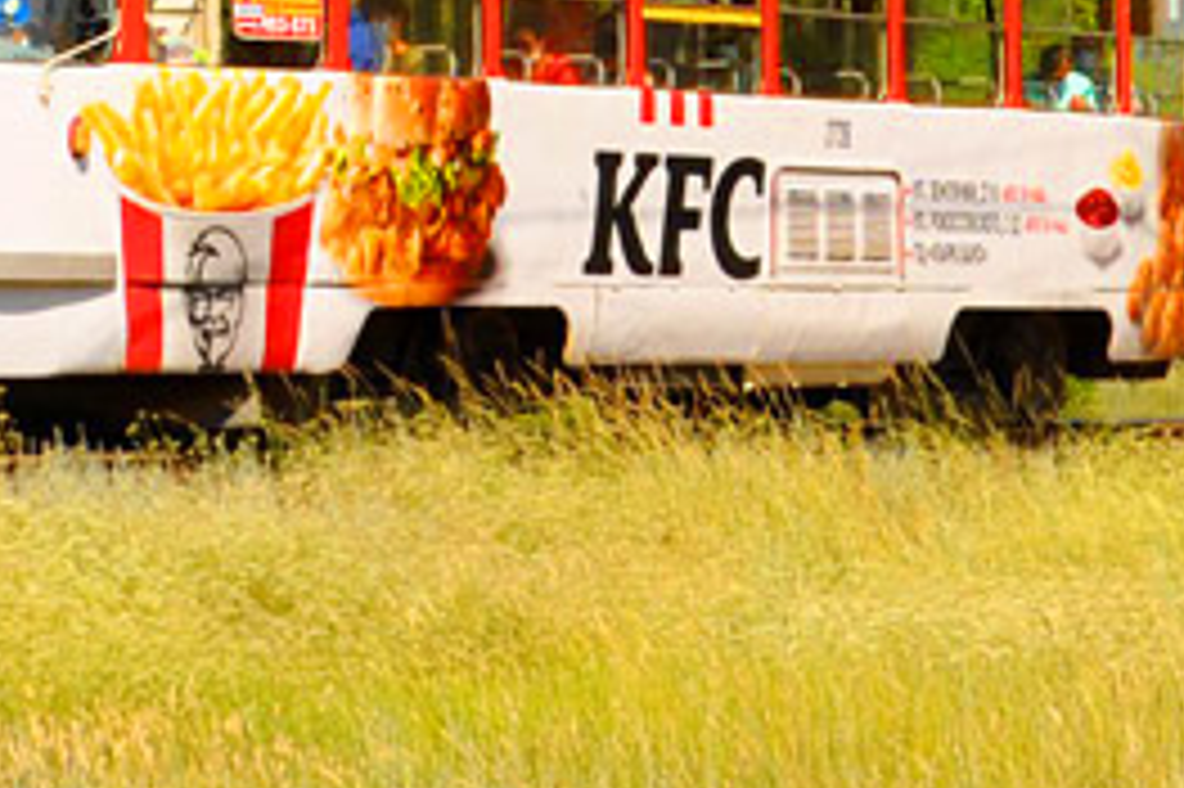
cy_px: -628
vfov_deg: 6.1
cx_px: 455
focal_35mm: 222
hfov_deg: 9.3
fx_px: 7296
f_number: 8
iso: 200
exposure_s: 1/500
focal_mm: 30
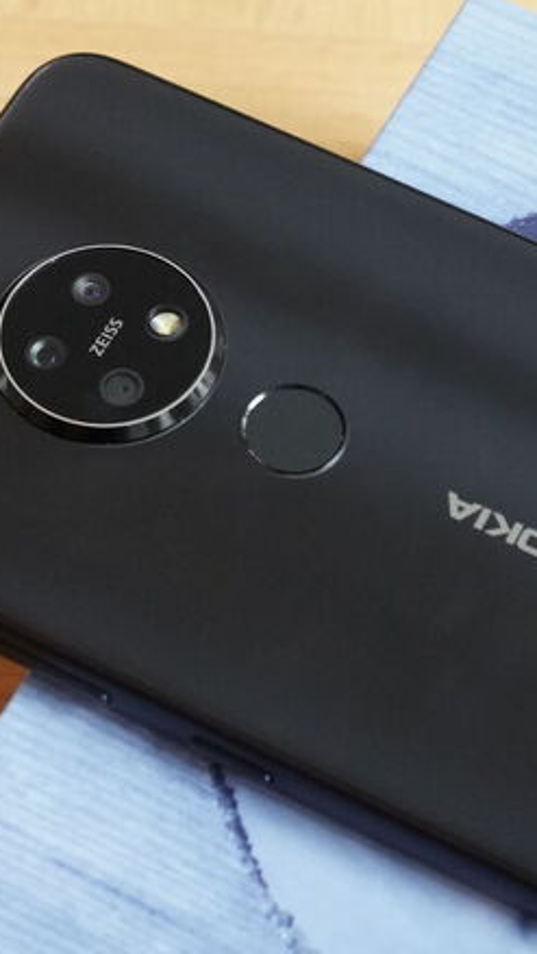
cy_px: 293
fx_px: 3189
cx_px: 211
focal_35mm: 126
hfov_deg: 9.6
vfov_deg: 17.0
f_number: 7.1
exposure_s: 1/160
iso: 12800
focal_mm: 55
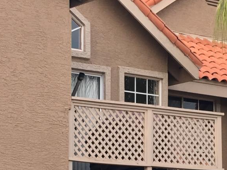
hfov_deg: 13.2
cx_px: 140
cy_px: 179
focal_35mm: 150
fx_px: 984
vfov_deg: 9.8
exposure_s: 1/120
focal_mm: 4.15
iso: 40
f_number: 2.2
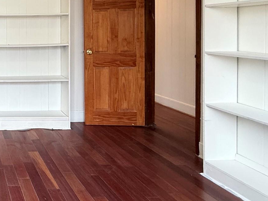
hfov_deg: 43.6
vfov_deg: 41.0
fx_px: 256
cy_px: 38
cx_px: -23
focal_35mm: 33
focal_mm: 2.22
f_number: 2.2
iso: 320
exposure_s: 1/60
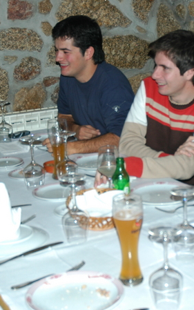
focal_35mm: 79
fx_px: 667
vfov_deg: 26.2
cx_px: 140
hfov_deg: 16.5
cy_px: 142
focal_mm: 29
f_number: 4
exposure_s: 1/60
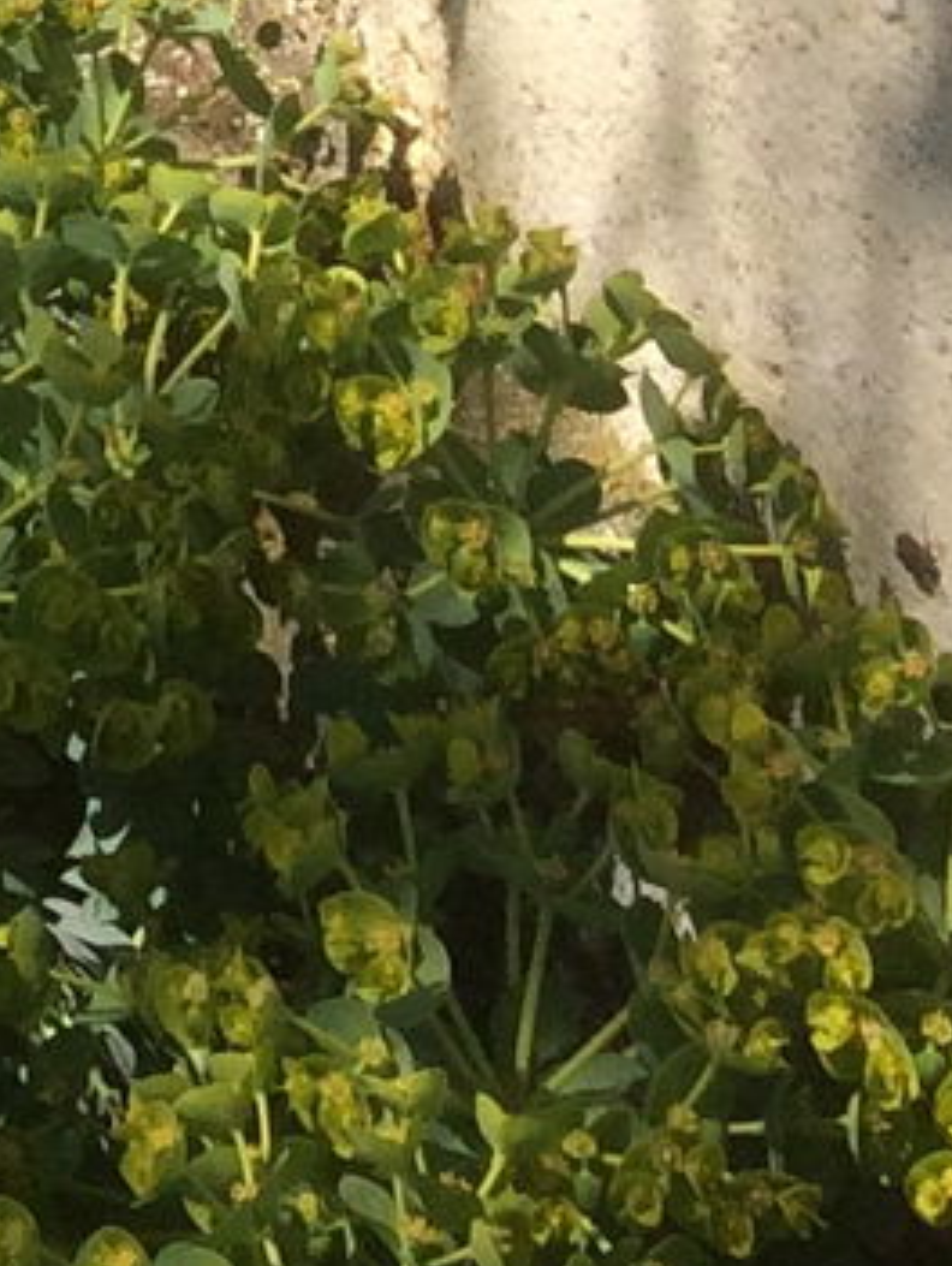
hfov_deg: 7.7
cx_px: -1601
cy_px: -2195
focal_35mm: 176
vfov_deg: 9.4
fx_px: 6442
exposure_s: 1/2283
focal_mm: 4.15
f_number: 2.2
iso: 32
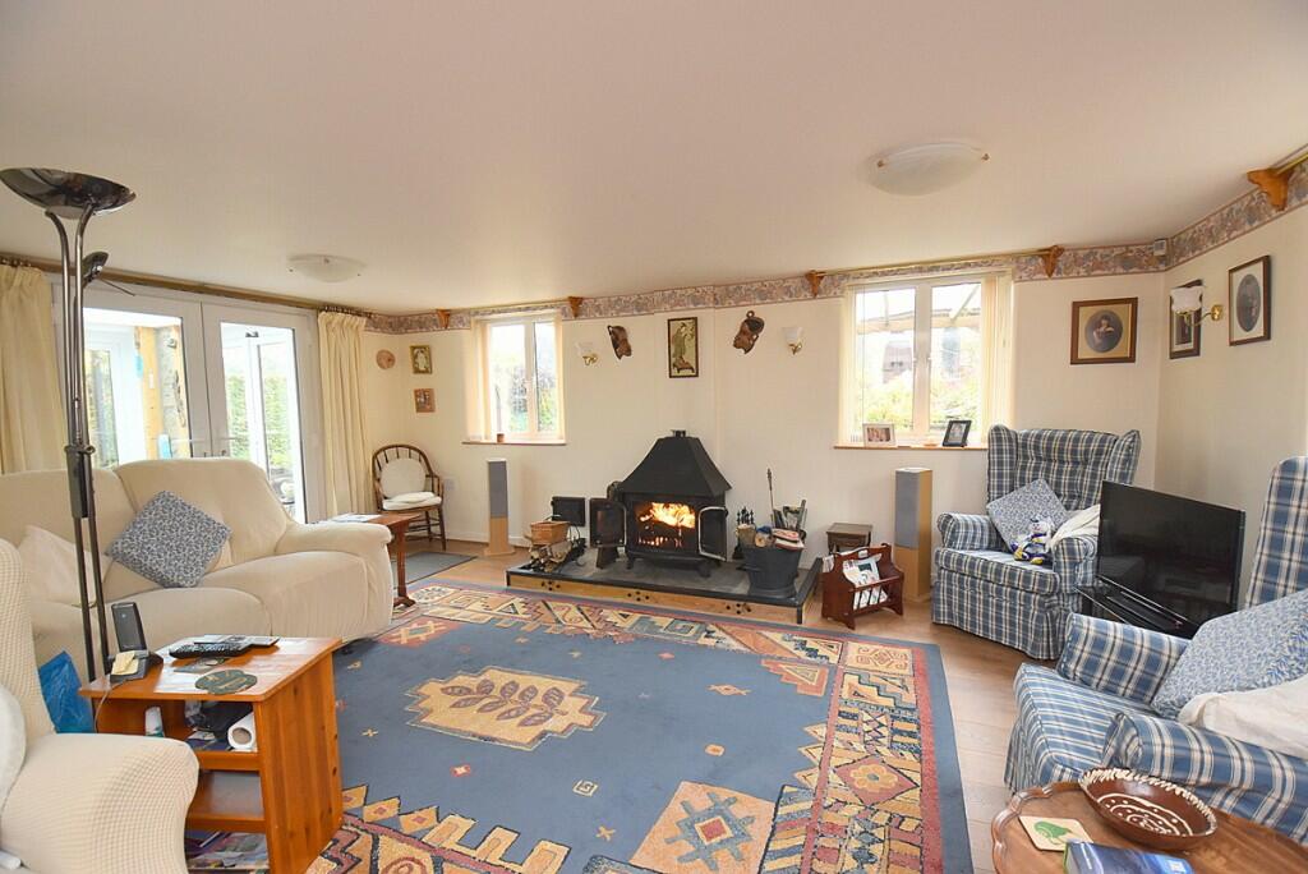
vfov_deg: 77.4
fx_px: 545
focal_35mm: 15
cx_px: 654
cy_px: 437
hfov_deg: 100.4
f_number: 4
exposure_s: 1/125
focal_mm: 10
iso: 900
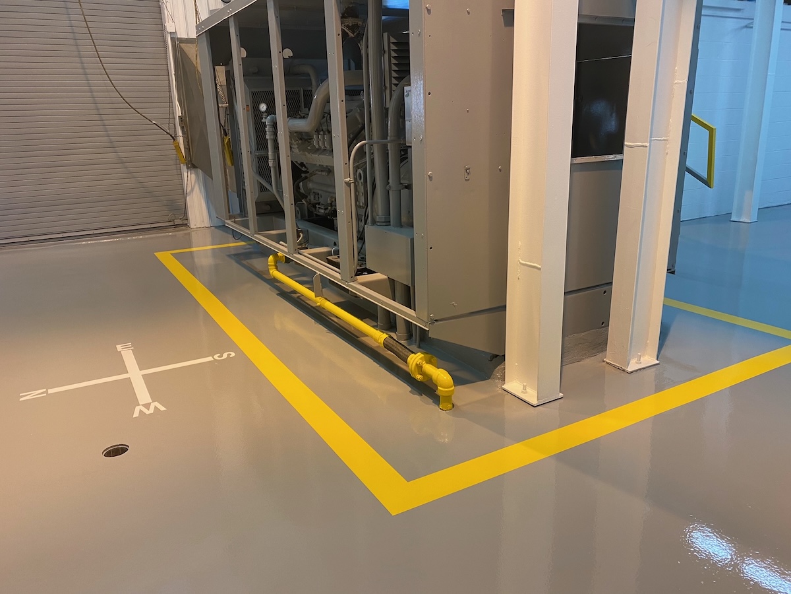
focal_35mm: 26
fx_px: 594
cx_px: 396
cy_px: 297
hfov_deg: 67.3
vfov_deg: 53.1
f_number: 1.8
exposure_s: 1/60
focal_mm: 4.25
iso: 80
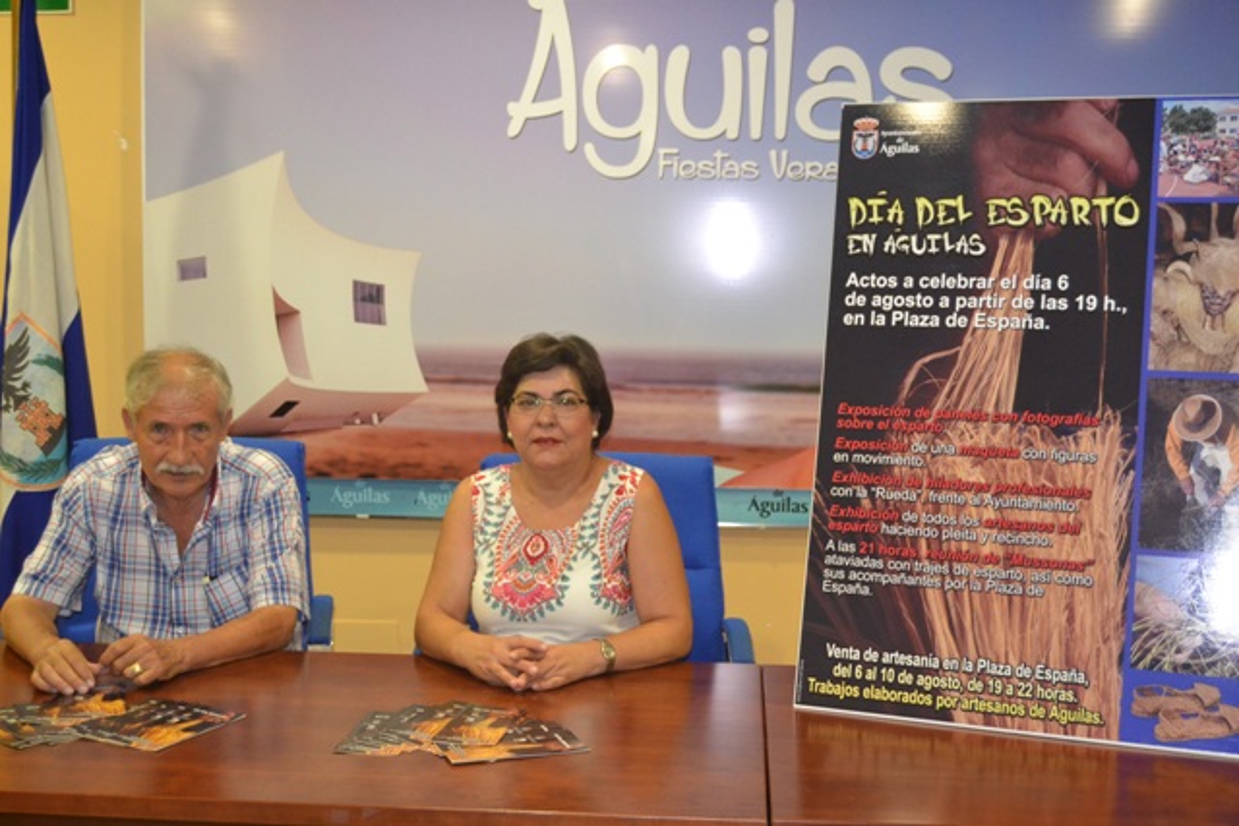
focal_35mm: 46
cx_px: 620
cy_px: 413
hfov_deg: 42.3
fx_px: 1601
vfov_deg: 29.0
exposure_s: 1/60
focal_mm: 31
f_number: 4.2
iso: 2000
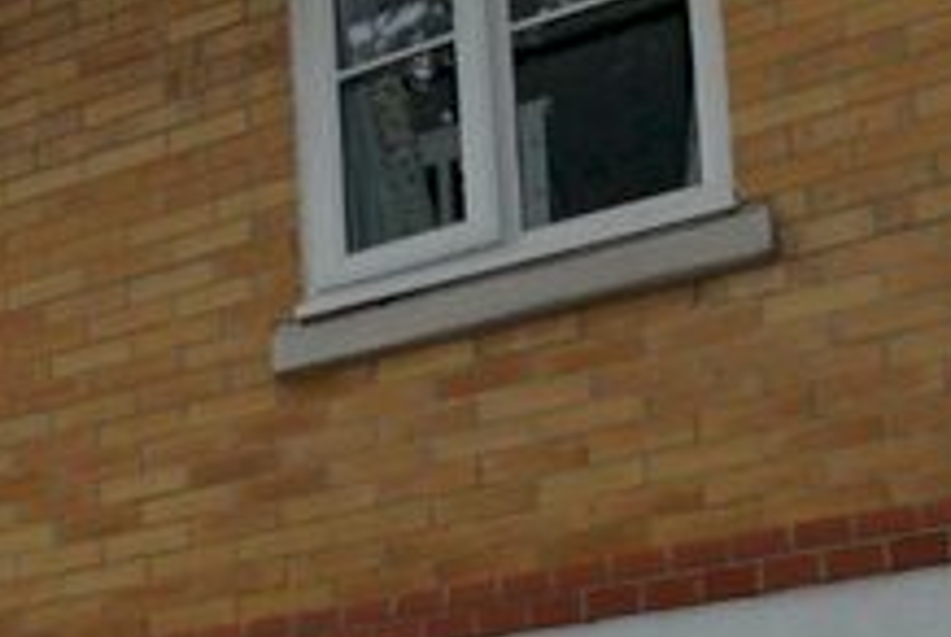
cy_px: 1017
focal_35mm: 77
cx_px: -467
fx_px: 2037
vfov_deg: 16.0
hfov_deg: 21.9
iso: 100
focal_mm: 24
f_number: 5.6
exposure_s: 1/125
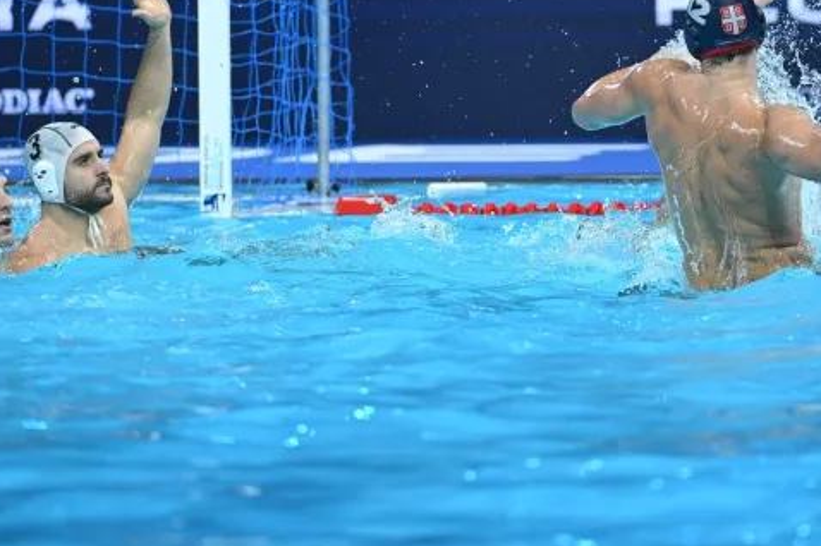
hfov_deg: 4.6
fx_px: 10141
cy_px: 137
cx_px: 405
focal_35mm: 445
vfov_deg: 3.1
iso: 3200
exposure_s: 1/1600
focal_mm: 280
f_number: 4
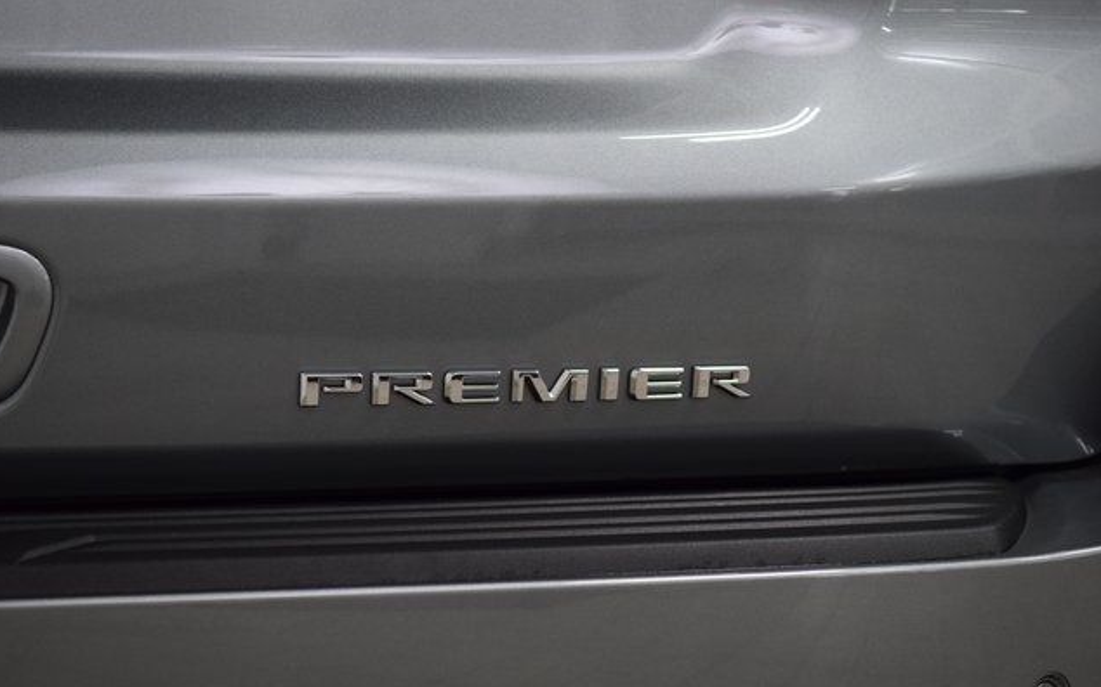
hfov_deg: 19.3
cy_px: 367
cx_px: 547
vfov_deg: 12.1
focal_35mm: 108
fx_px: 3240
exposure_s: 1/125
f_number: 4
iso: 1600
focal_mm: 70
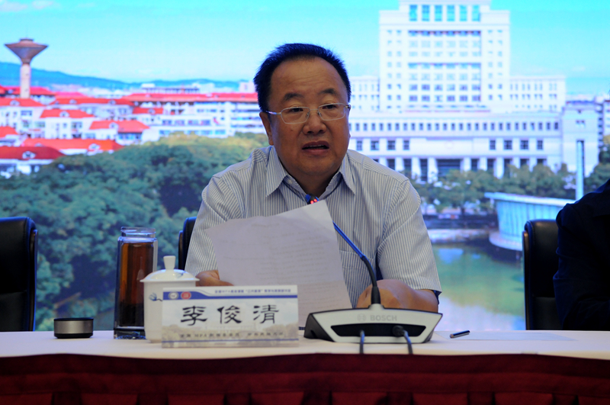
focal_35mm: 82
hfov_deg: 24.7
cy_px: 202
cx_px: 305
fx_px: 1396
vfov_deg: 16.5
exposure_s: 1/100
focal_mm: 55
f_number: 4
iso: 1000
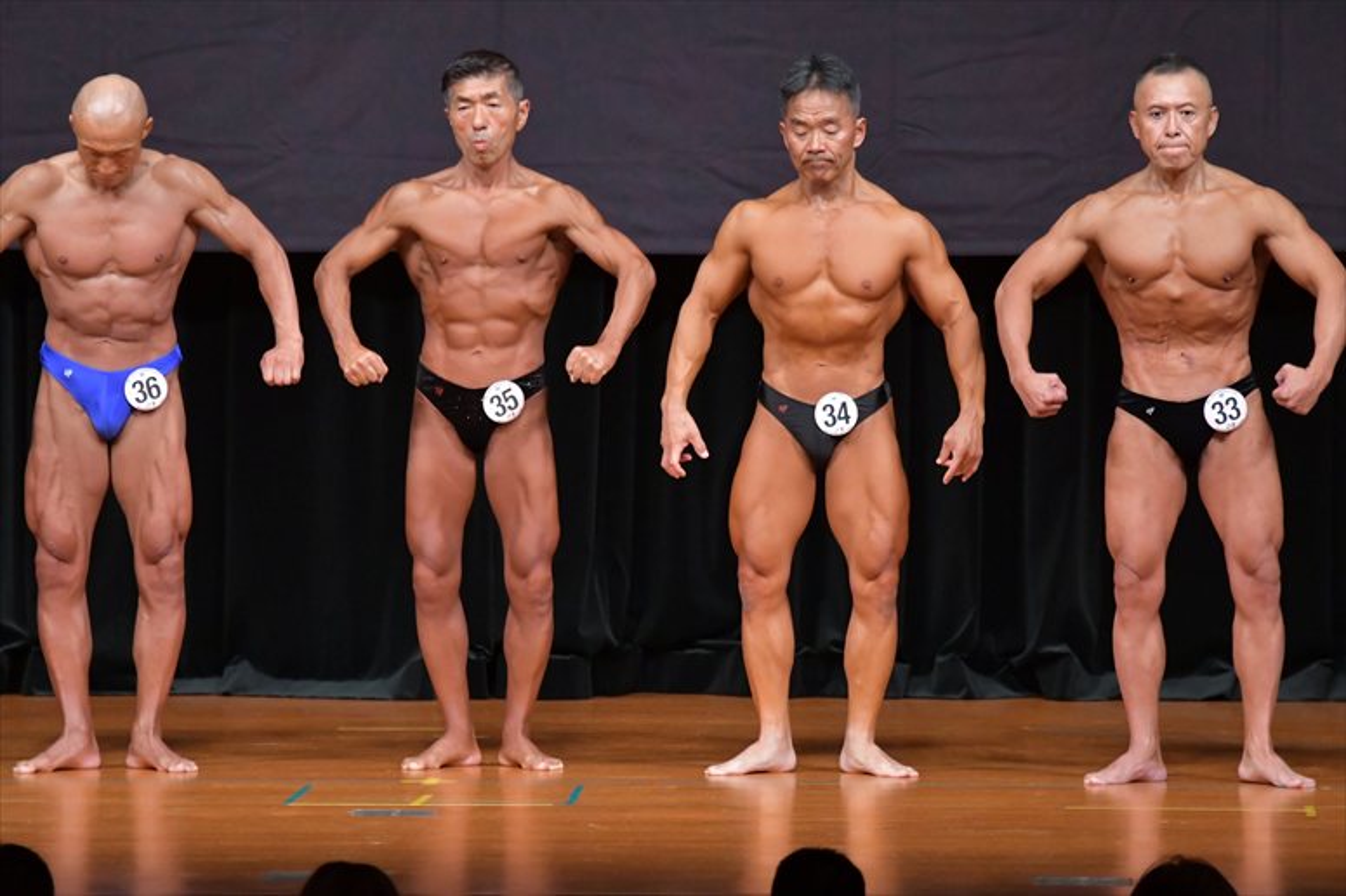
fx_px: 10651
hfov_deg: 7.2
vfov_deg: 4.8
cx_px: 673
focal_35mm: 285
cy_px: 448
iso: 5000
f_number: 5.6
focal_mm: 190
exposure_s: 1/400
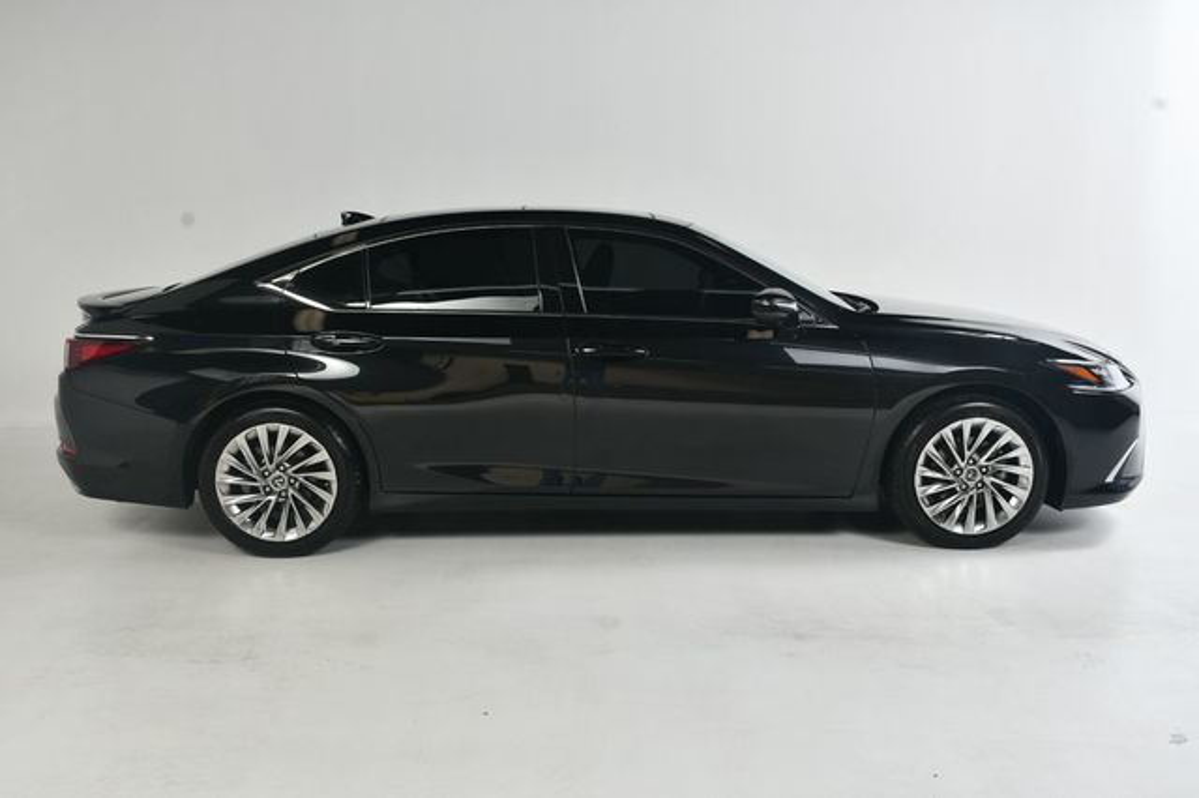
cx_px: 600
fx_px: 1098
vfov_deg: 39.9
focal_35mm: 33
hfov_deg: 57.2
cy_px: 399
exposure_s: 1/160
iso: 100
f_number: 10
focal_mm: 22
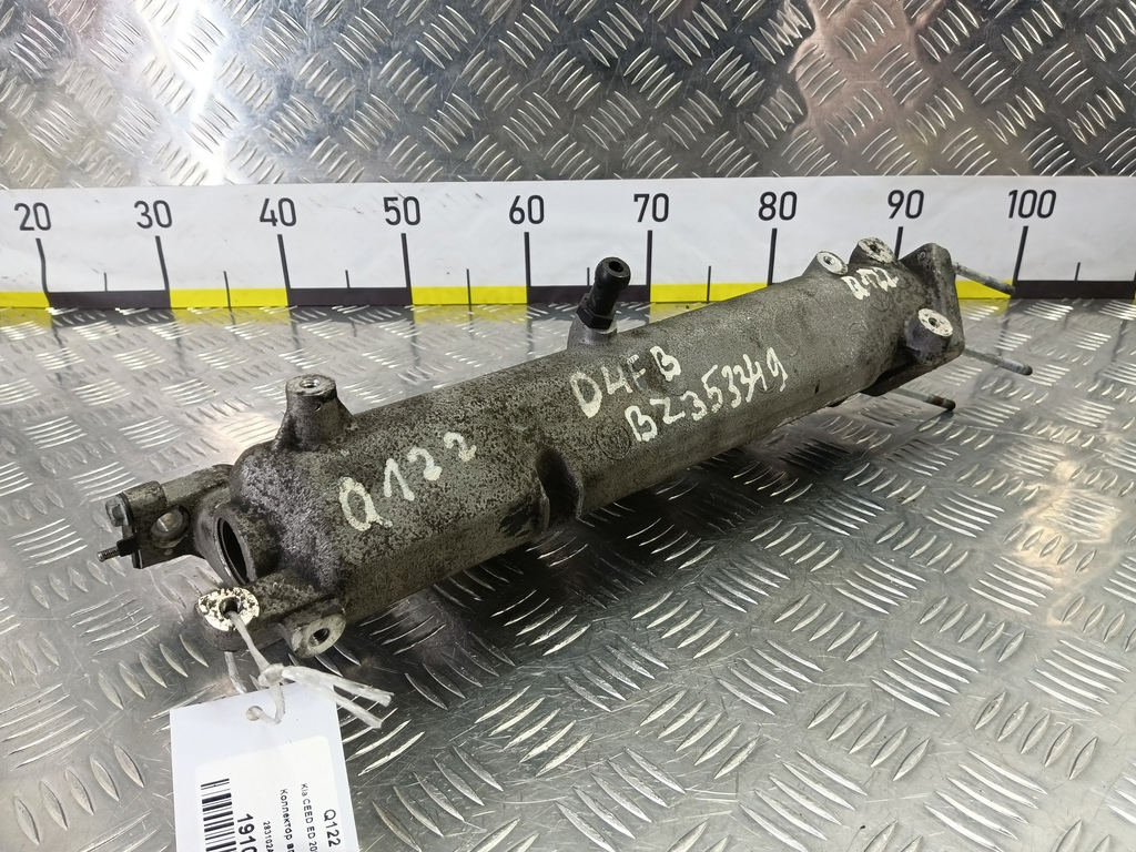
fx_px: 755
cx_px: 568
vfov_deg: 58.9
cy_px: 426
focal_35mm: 23
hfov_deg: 73.9
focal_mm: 4.11
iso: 143
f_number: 1.6
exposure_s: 1/50
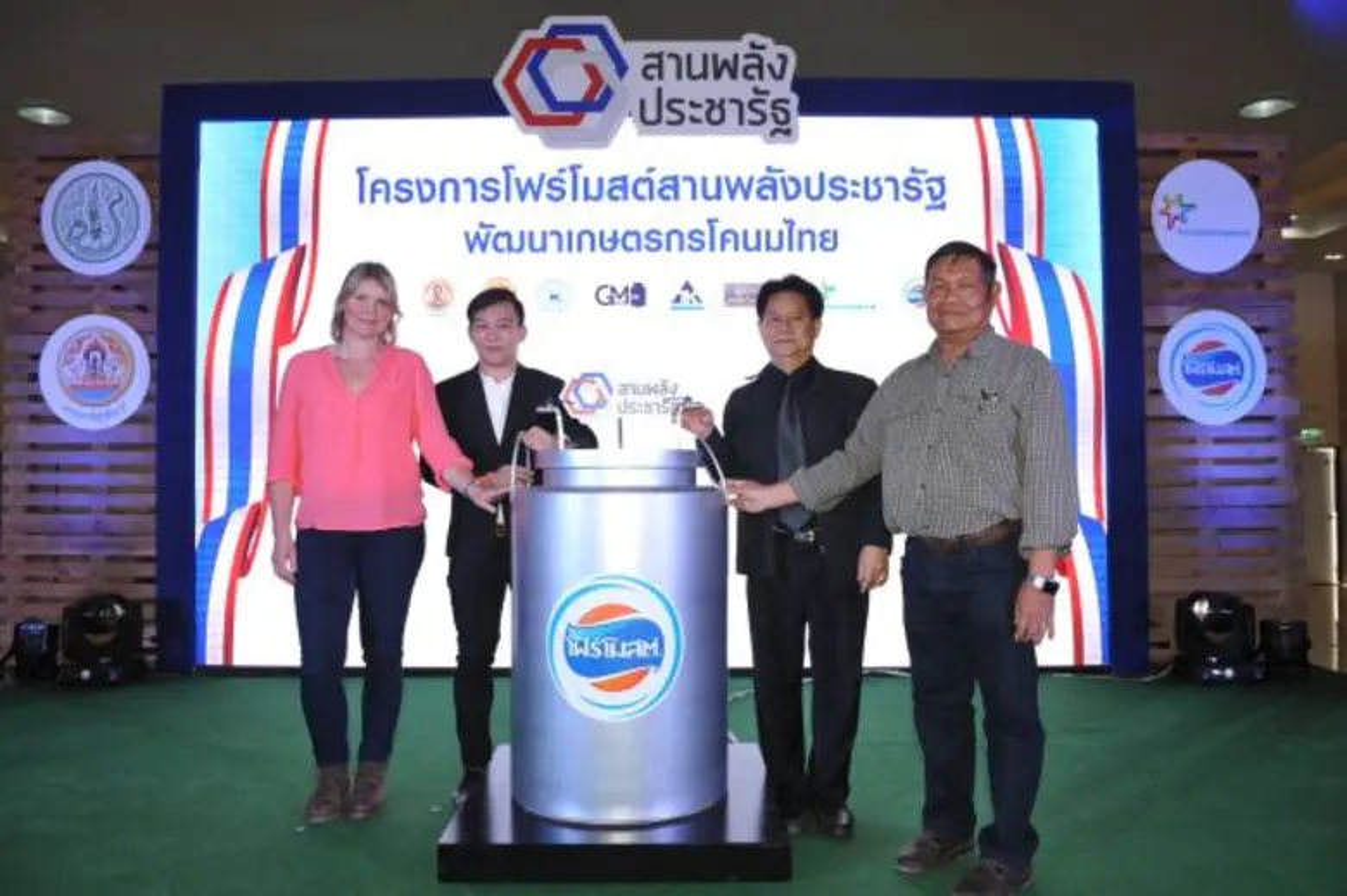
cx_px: 674
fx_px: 897
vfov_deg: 53.1
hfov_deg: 73.8
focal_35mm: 24
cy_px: 448
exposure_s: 1/125
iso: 500
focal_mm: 24
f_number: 5
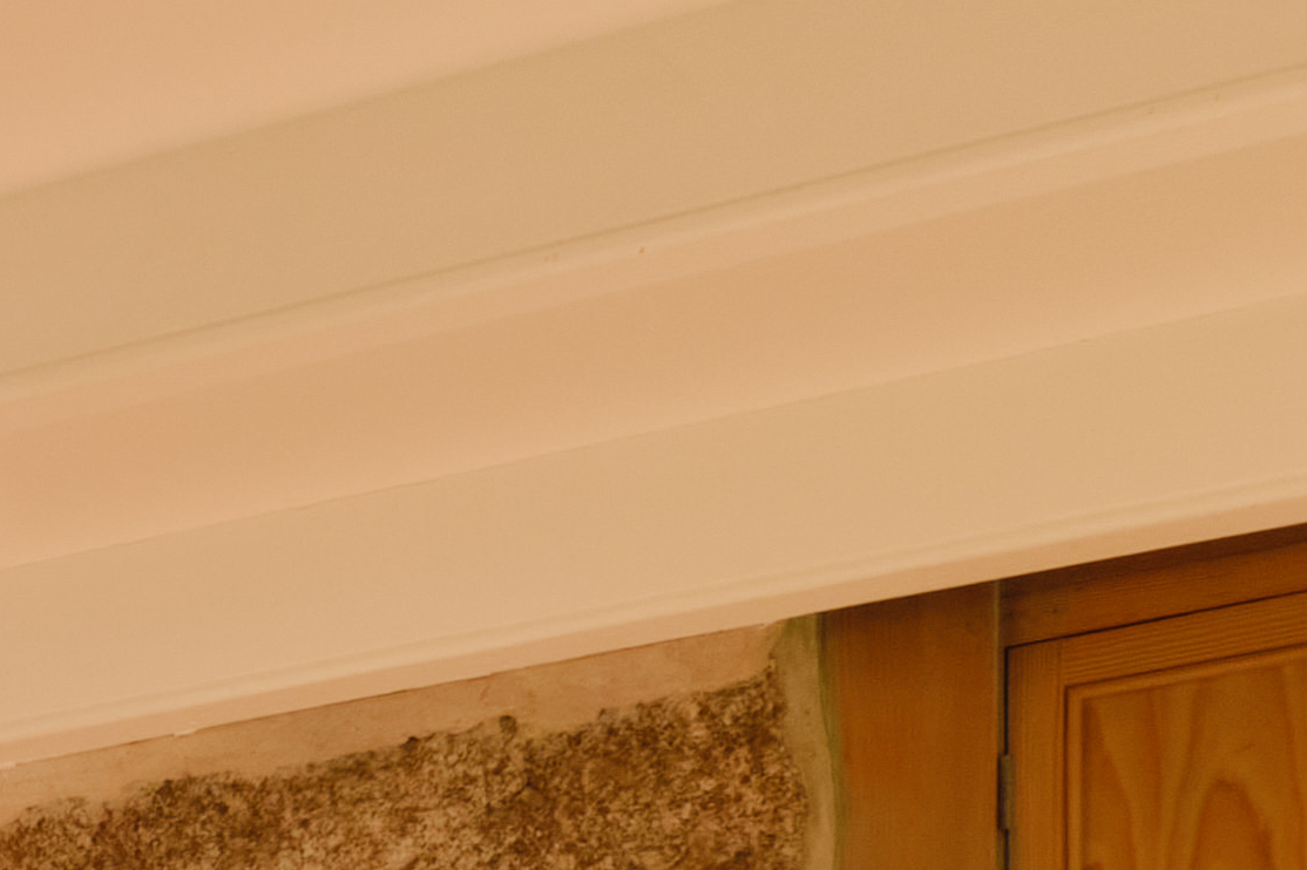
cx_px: -1499
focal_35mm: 110
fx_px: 3992
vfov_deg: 10.7
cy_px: 2074
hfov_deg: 14.5
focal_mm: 10.5
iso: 400
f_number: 8
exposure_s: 1/60
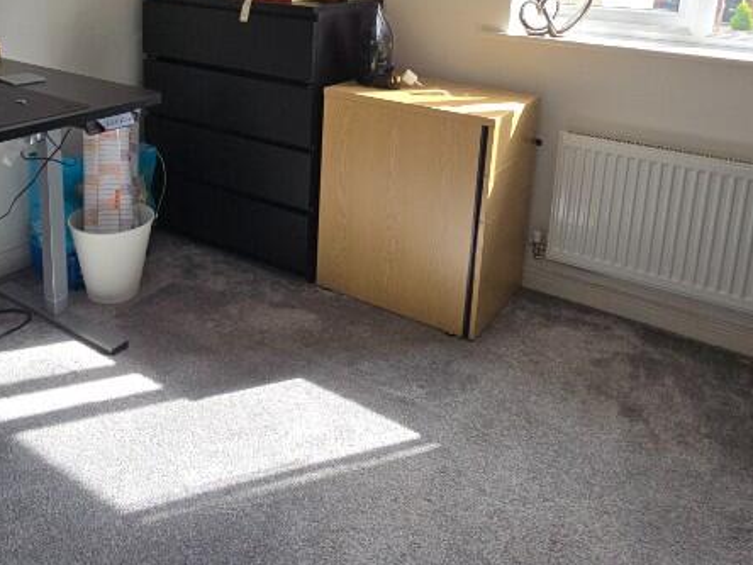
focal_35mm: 30
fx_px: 653
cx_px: 319
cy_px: 90
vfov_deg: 43.9
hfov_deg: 59.7
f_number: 2.2
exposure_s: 1/324
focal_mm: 2.2
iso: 50
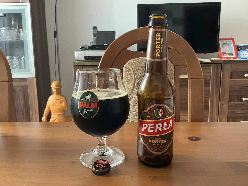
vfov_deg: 48.2
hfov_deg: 61.7
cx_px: 124
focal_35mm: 29
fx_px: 208
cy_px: 93
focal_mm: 3
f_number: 1.8
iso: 250
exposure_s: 1/40
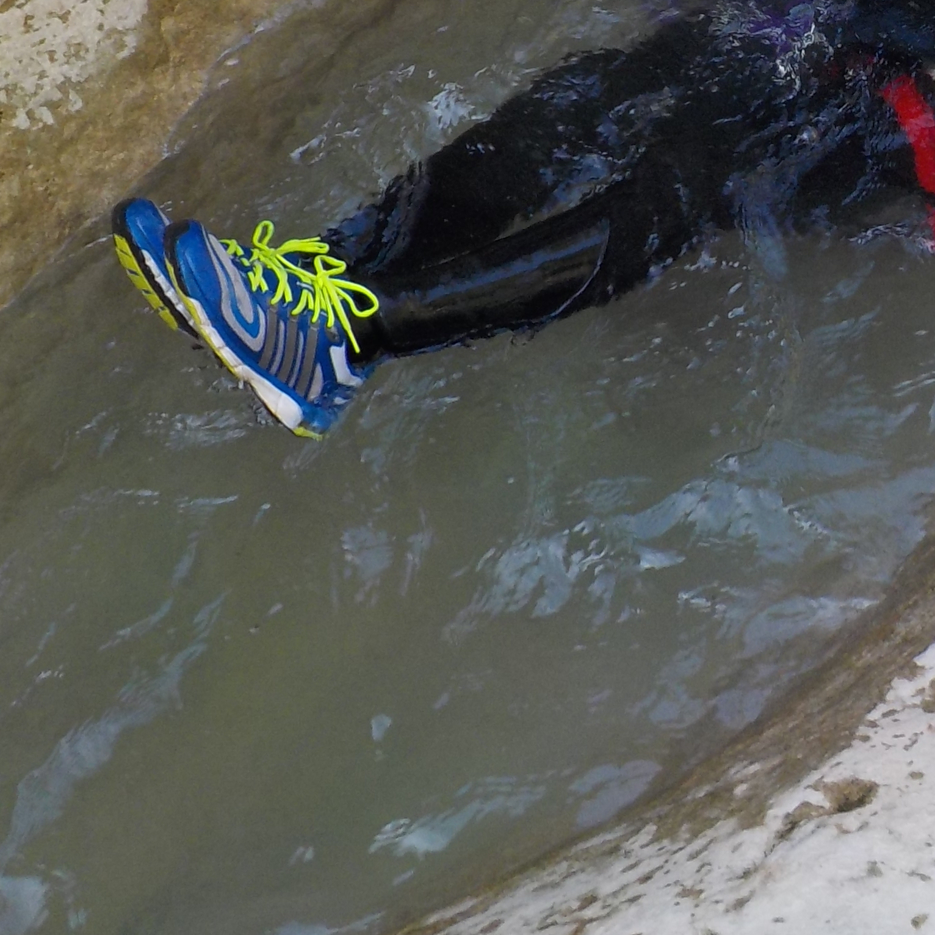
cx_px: 852
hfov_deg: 23.3
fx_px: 2200
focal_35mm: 72
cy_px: -12
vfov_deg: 23.0
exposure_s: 1/100
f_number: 3.3
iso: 125
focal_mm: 4.1
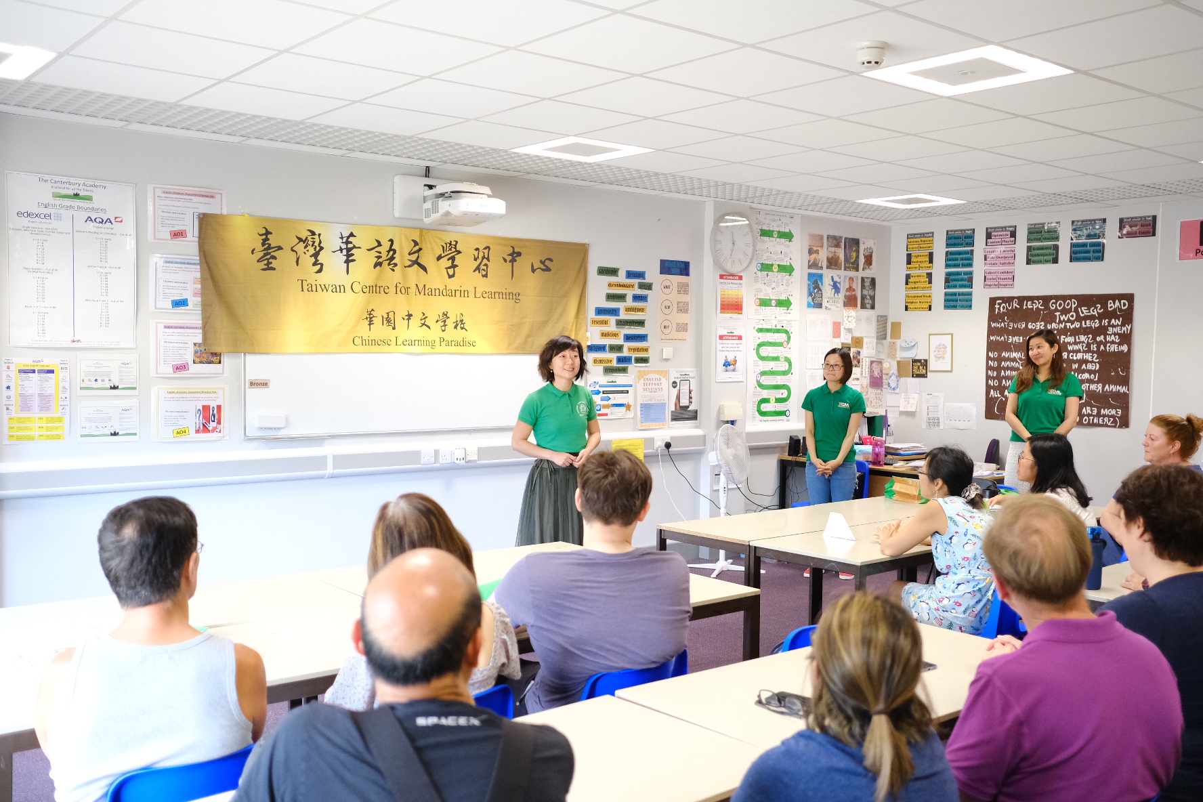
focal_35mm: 35
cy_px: 401
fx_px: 1169
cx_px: 602
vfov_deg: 37.9
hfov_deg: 54.4
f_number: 2
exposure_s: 1/250
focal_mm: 23
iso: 2500
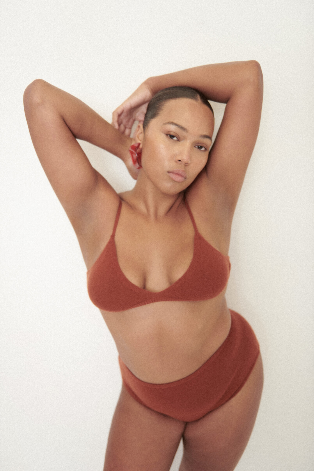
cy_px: 236
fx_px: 471
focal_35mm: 36
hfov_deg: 36.9
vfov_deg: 53.1
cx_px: 157
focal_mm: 36
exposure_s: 1/125
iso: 100
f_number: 2.8
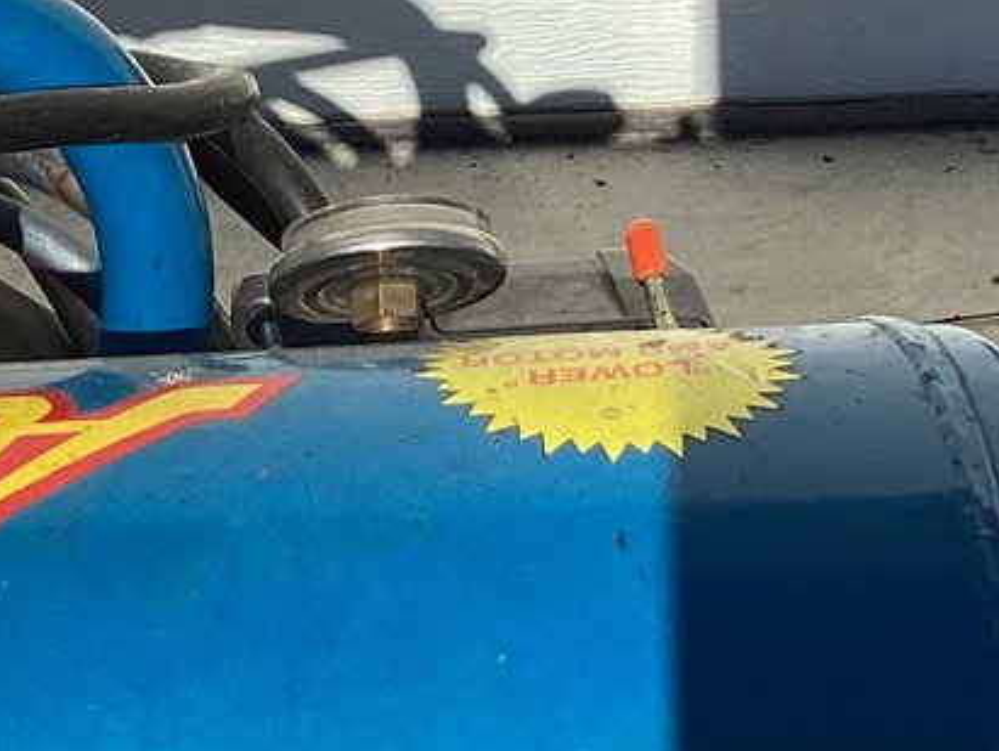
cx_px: -349
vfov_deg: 12.6
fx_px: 3293
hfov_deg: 16.2
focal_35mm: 114
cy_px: 1007
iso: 25
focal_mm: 3.3
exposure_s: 1/1852
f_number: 2.4
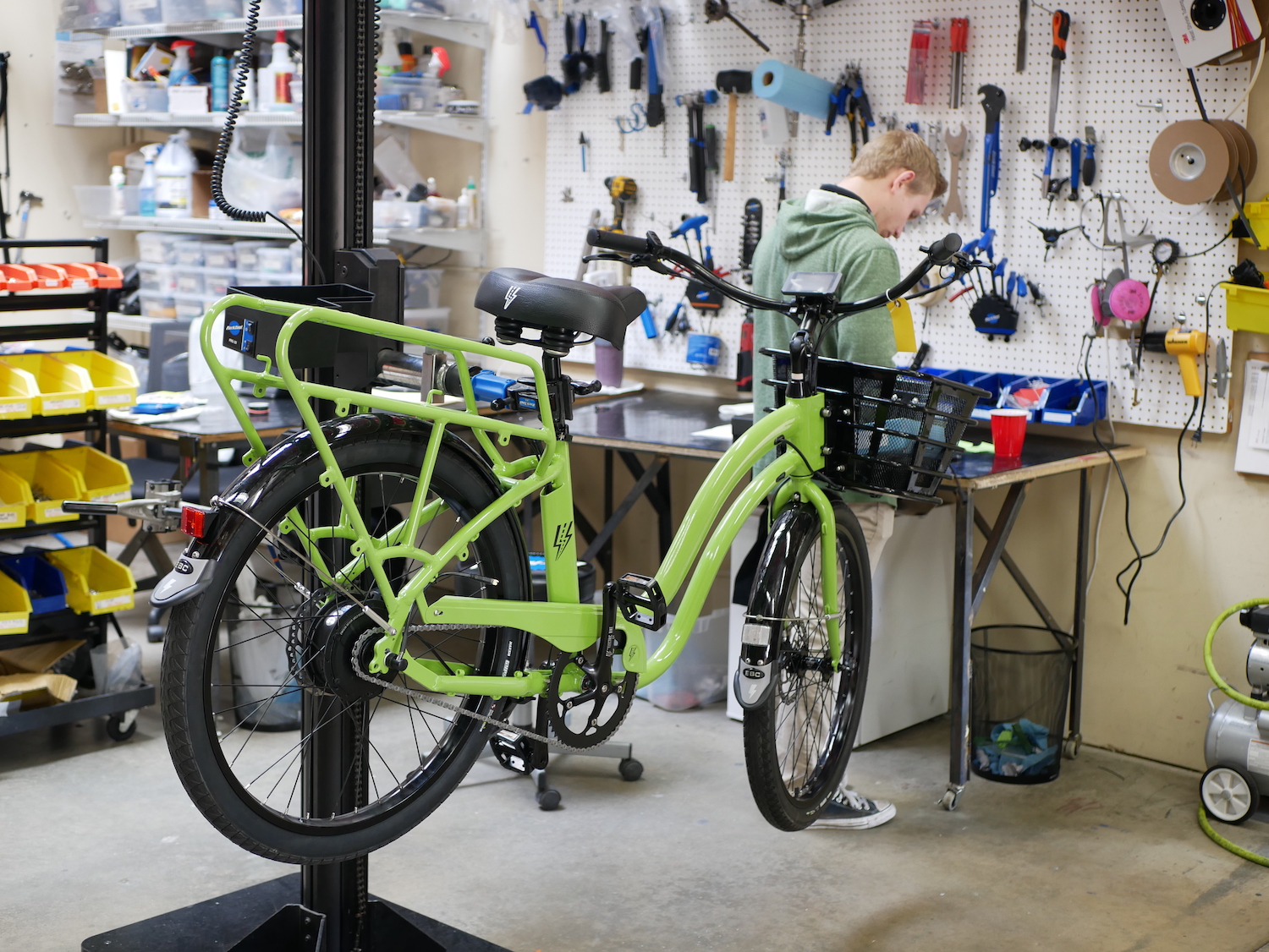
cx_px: 634
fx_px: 1834
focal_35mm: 50
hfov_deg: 38.2
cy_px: 476
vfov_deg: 29.1
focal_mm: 25
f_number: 2.2
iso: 320
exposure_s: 1/60
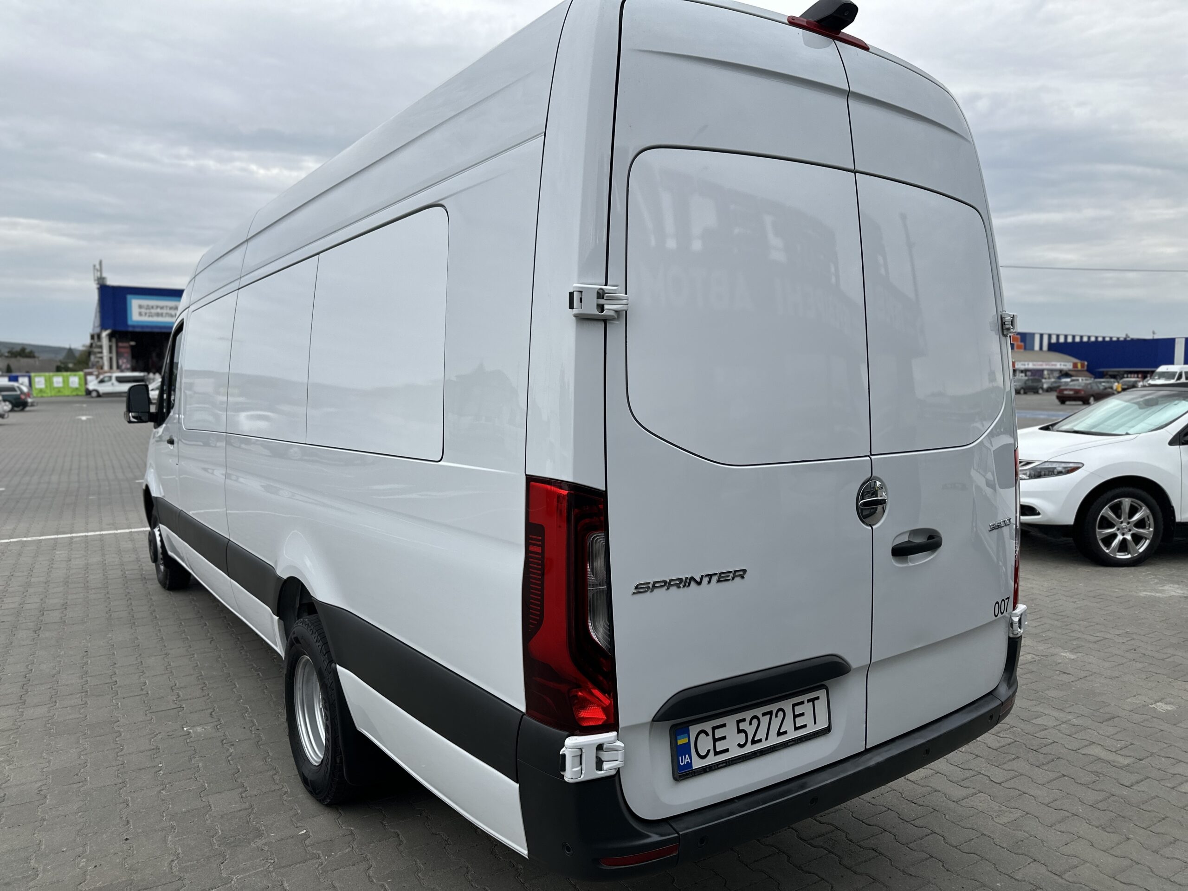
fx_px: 824
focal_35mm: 24
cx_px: 594
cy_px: 446
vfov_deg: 56.8
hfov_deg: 71.6
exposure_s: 1/2967
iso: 80
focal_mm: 6.86
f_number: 1.78
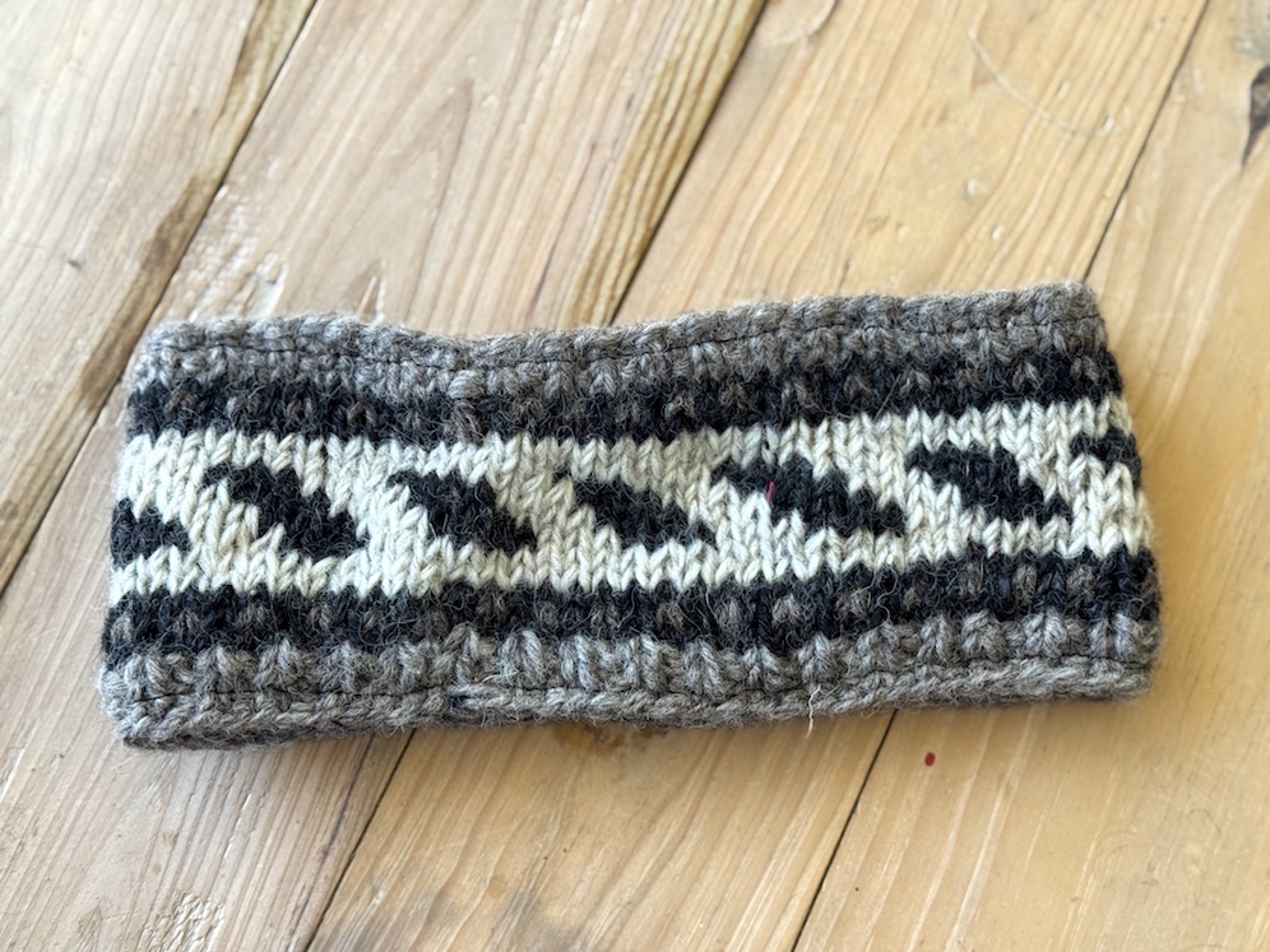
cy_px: 476
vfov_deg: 30.3
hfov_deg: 39.7
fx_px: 1761
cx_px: 635
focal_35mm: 48
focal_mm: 6.76
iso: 80
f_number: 1.78
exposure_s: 1/121
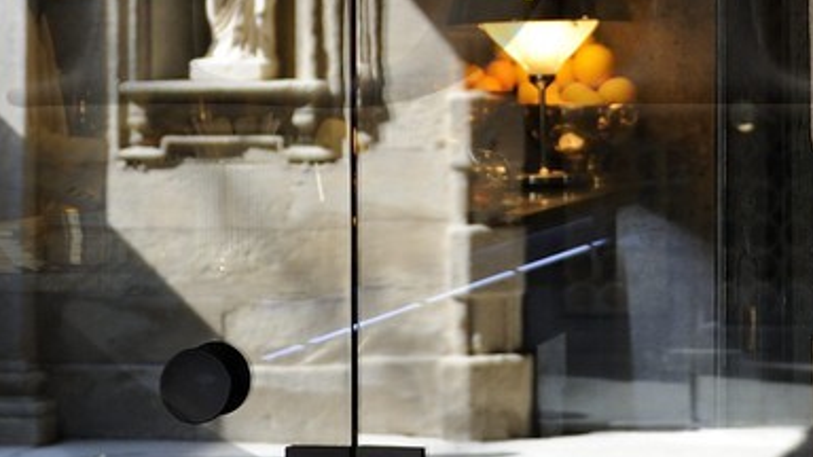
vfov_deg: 7.6
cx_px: 606
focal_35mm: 157
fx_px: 3385
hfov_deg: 13.7
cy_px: -239
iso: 400
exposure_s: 1/160
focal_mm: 36
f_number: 2.8
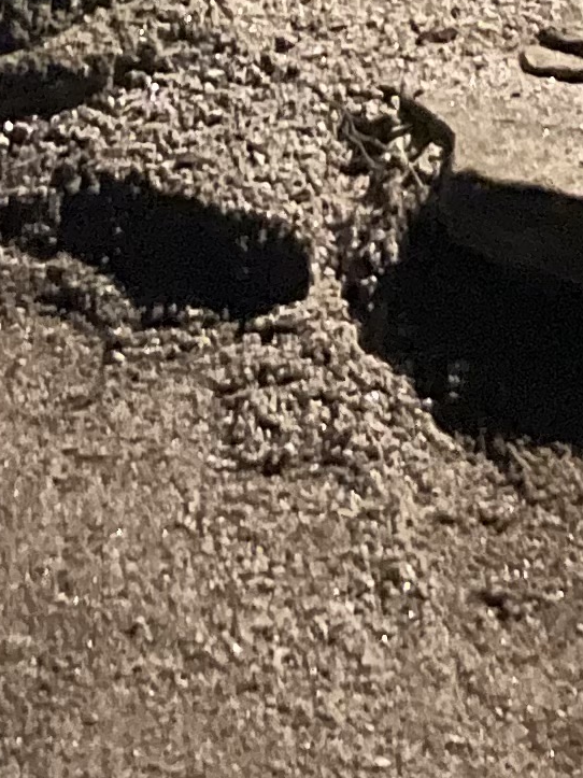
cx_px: 374
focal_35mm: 145
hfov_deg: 10.2
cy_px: -1219
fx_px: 3257
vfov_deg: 11.0
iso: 1600
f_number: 1.6
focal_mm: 4.2
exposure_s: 1/15
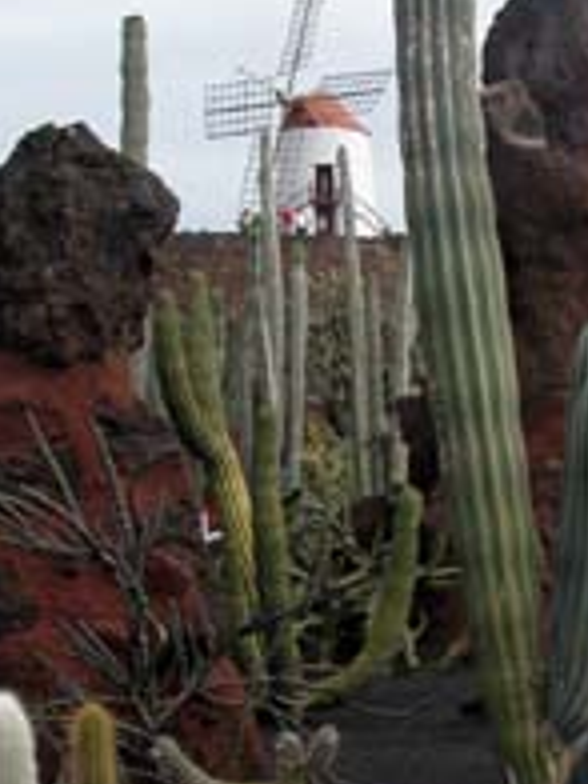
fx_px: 1767
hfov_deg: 18.7
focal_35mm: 78
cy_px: 468
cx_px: 472
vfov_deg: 25.0
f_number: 5.6
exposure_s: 1/360
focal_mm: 8.9
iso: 100
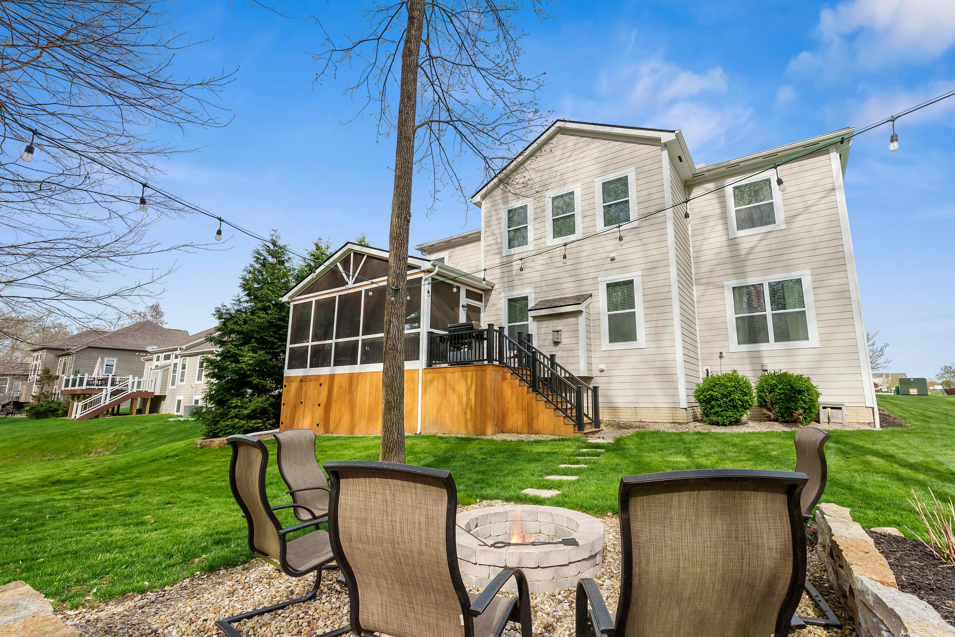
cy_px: 331
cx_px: 506
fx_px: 424
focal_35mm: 16
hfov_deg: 96.6
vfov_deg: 73.7
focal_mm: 15
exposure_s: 1/800
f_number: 9
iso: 640
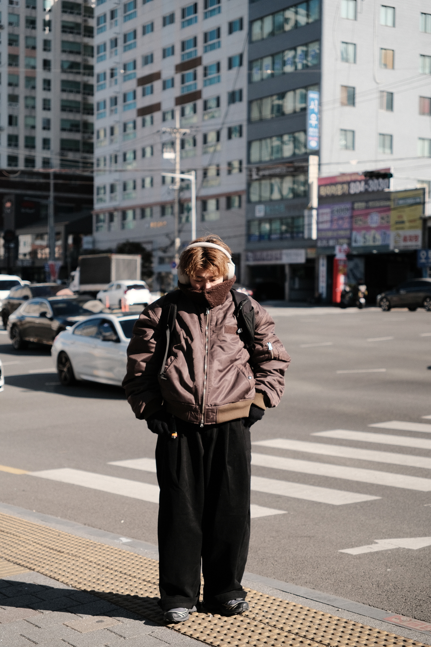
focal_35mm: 55
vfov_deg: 36.2
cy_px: 324
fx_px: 988
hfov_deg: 24.6
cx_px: 216
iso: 400
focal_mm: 36.8
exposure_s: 1/4000
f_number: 2.8
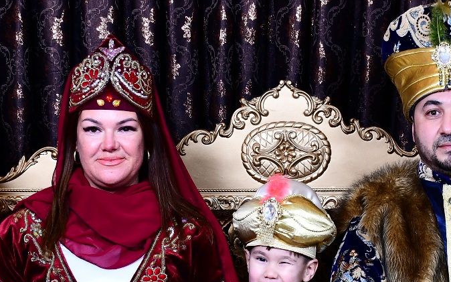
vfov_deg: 12.9
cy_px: 243
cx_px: 318
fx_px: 1241
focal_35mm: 101
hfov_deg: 20.5
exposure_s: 1/60.2
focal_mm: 27
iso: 200
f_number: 5.6
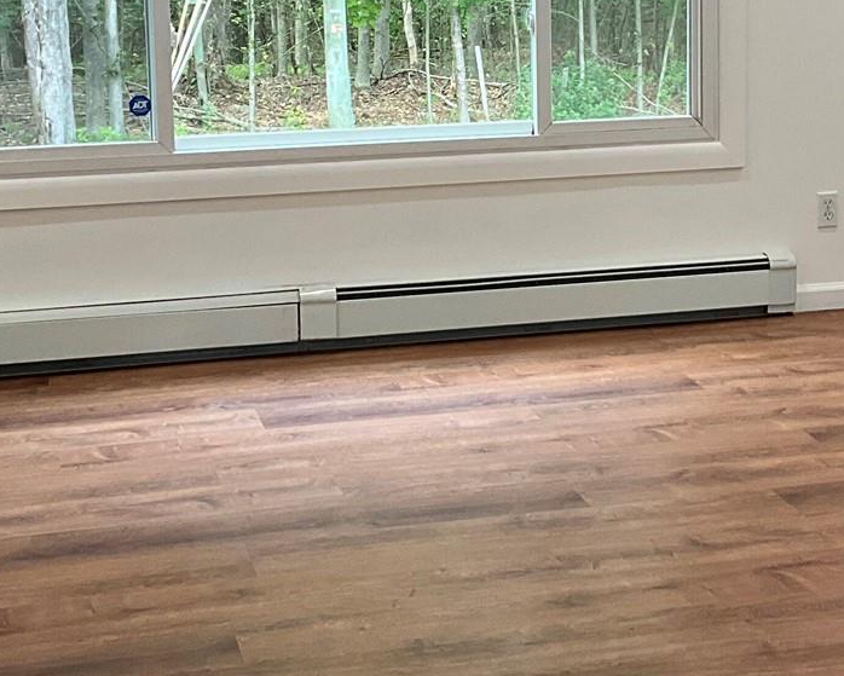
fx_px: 2074
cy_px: 125
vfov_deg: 18.3
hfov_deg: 22.8
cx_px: 642
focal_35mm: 83
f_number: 1.8
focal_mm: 3
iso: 50
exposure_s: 1/60
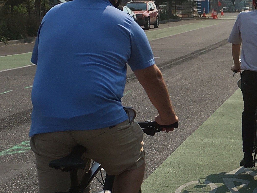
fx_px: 832
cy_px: 133
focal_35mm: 112
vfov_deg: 13.2
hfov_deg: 16.6
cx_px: 338
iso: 25
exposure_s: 1/2564
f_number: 2.2
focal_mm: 4.15
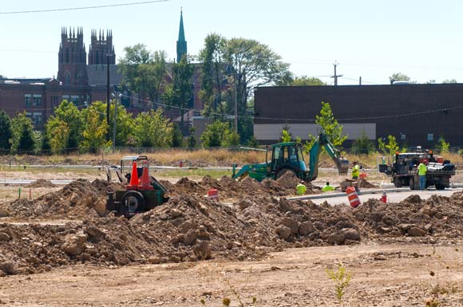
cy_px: 154
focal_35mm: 153
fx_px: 1965
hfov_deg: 13.4
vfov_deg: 8.9
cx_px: 232
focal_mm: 102
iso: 280
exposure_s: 1/250
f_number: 1.6
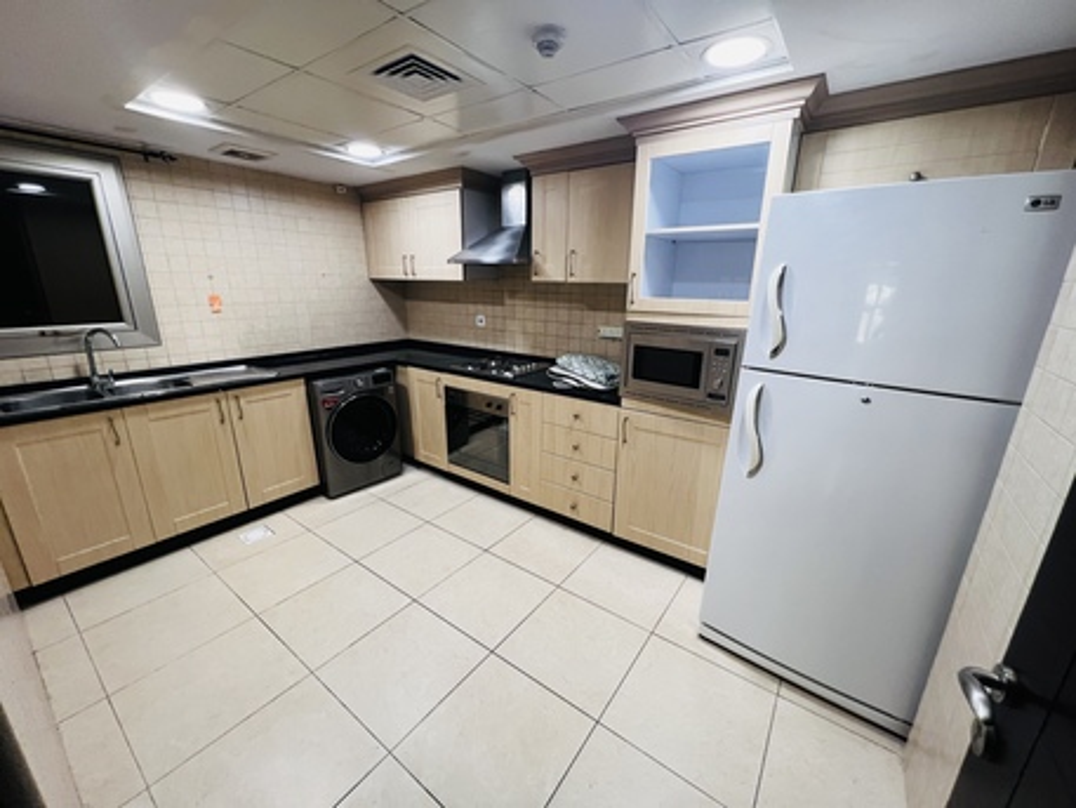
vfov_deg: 89.9
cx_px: 538
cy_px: 404
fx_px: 404
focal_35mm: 13
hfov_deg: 106.2
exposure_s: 1/100
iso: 250
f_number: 1.8
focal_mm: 1.57
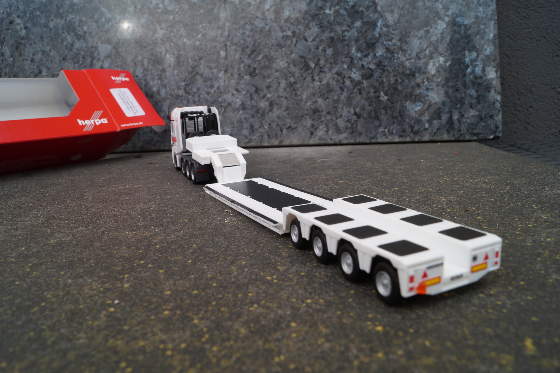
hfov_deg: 67.4
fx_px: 420
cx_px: 280
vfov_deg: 47.9
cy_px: 186
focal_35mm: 27
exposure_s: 1/60
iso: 200
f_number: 14
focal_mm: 18
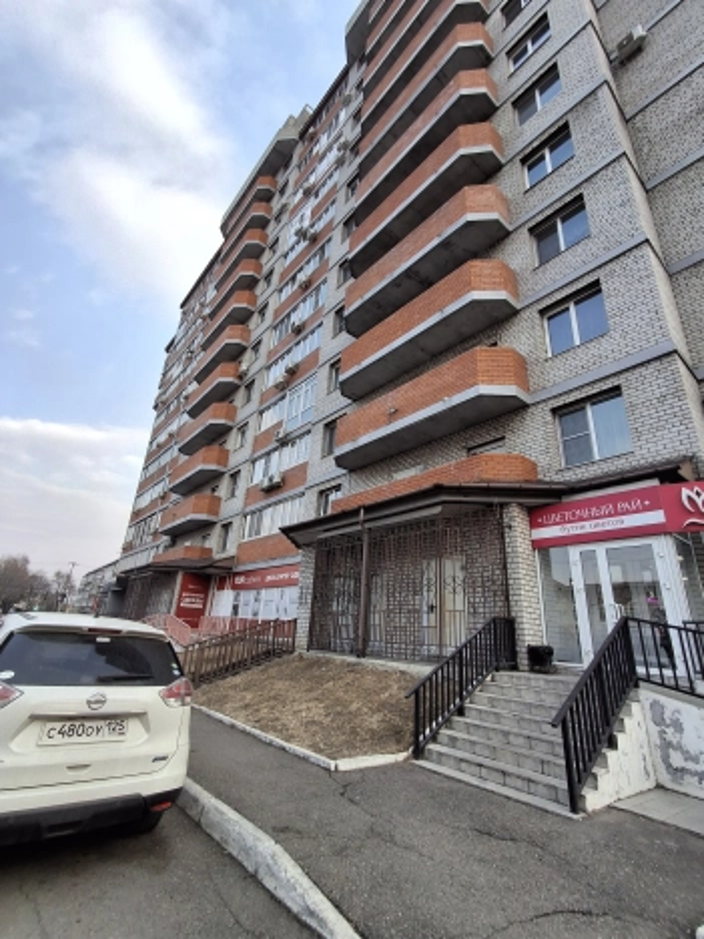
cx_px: 352
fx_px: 434
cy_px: 470
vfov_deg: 94.5
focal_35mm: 16
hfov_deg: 78.1
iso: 40
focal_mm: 1.64
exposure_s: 1/397
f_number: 2.2
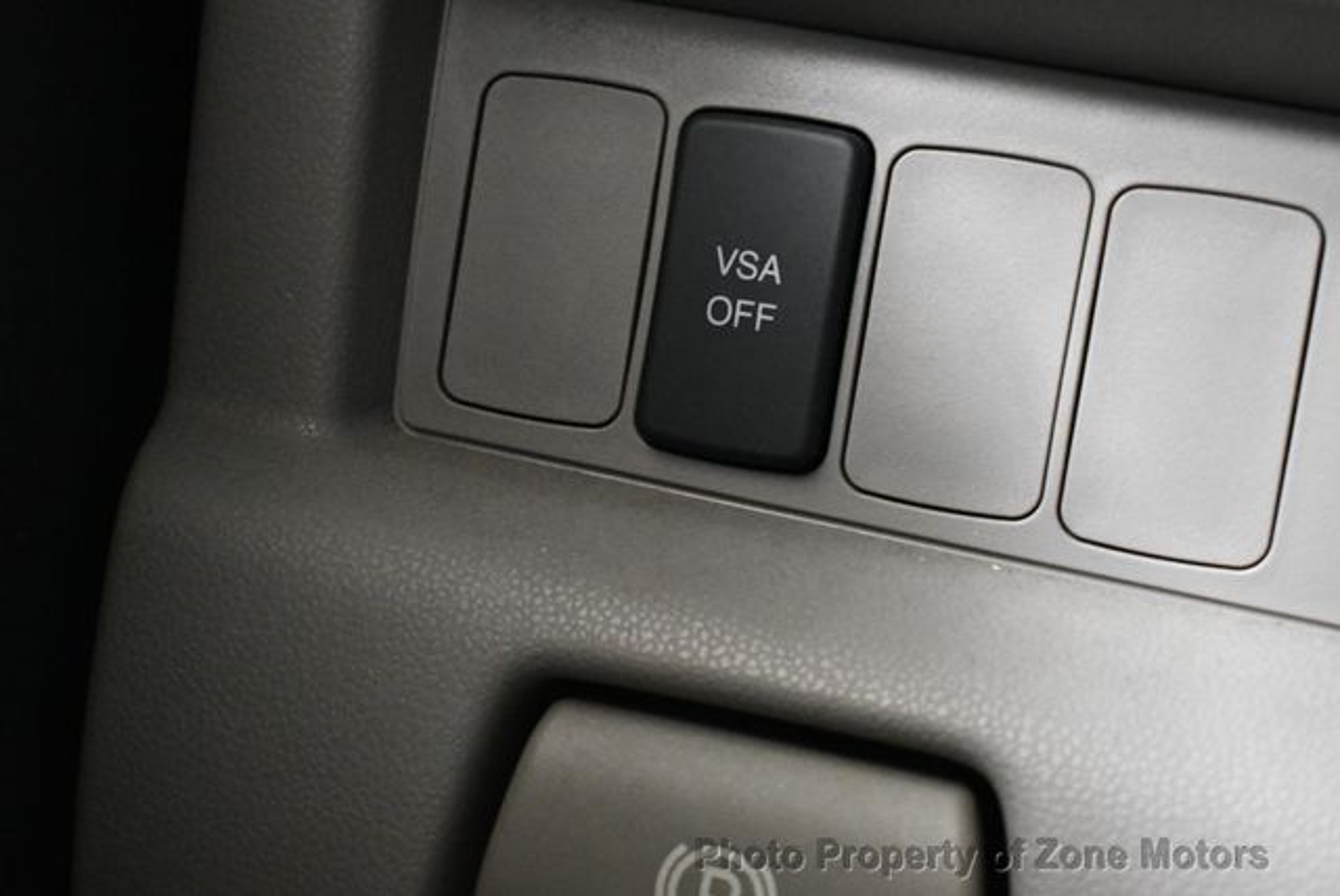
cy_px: 448
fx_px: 2608
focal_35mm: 70
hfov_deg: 28.8
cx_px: 670
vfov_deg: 19.5
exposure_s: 1/60
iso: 6400
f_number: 4.5
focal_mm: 35
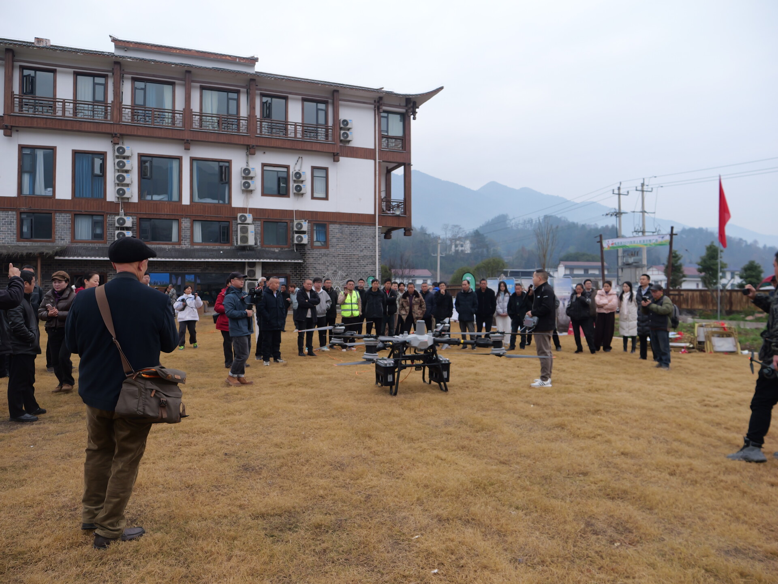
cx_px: 389
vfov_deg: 56.8
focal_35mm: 24
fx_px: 540
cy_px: 292
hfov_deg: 71.6
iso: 100
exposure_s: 1/125
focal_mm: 12
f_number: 4
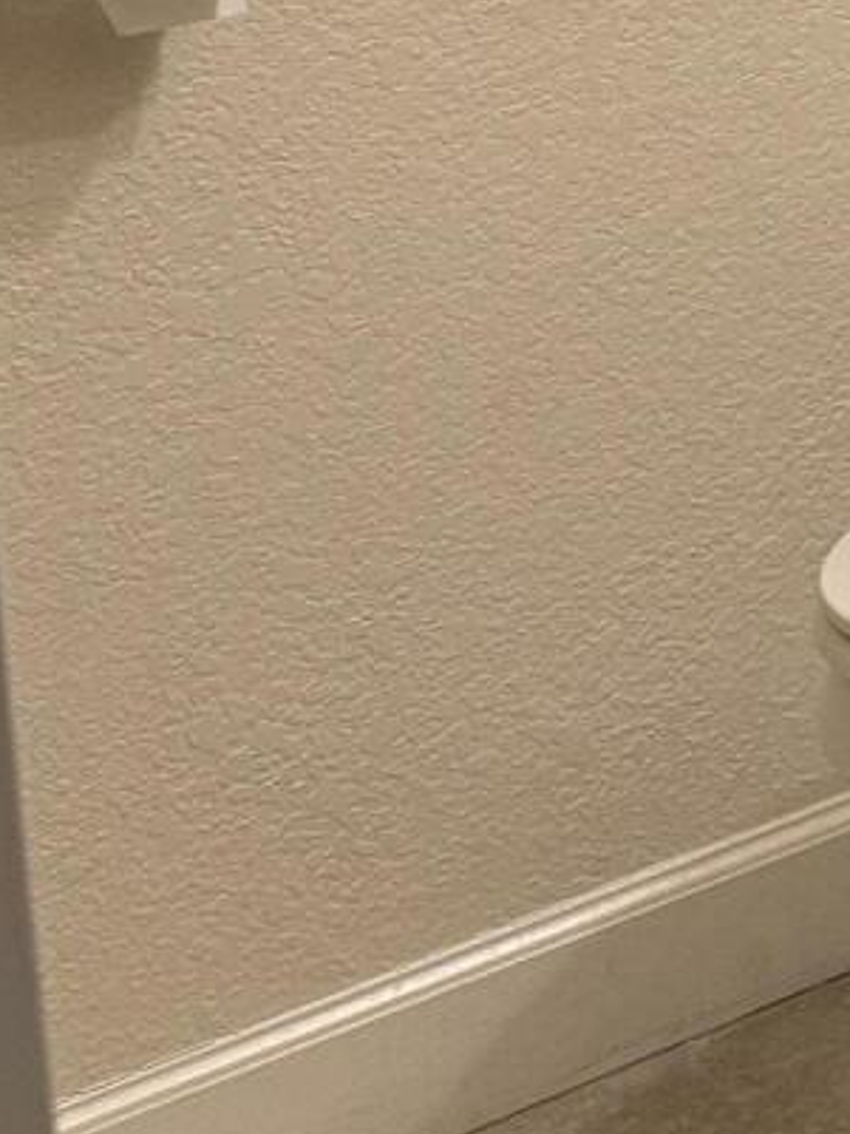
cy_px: -638
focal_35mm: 120
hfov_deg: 10.7
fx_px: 3929
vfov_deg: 15.0
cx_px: 1978
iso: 125
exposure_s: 1/60
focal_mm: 6.86
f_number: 1.78
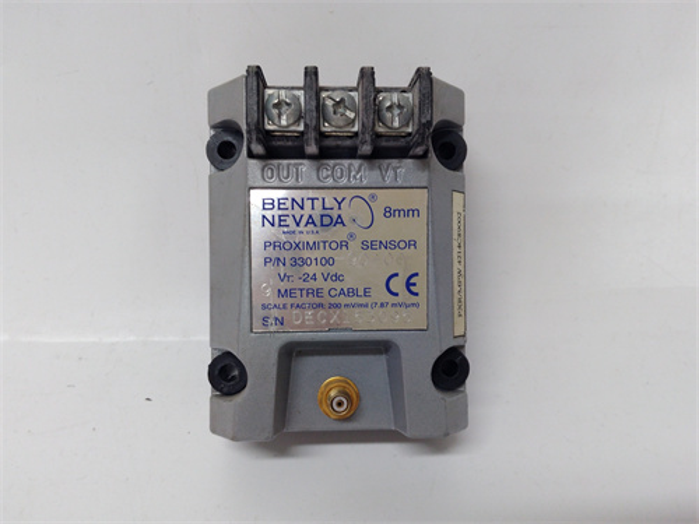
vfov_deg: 51.4
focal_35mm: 27
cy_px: 262
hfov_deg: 65.3
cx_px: 350
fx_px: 545
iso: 169
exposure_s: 1/30
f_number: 2
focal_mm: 3.79
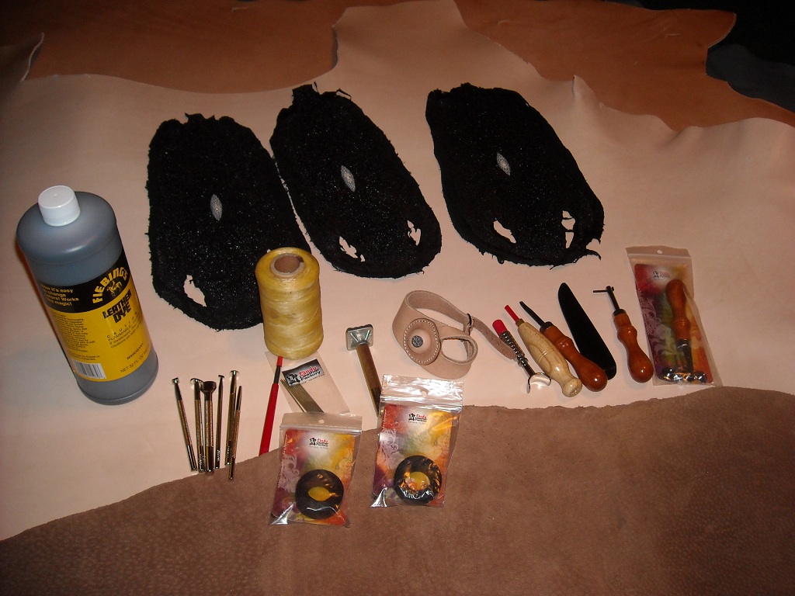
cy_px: 298
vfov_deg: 40.7
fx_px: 804
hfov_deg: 52.6
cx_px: 398
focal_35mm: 35
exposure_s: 1/60
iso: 200
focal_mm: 5.7
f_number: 2.8
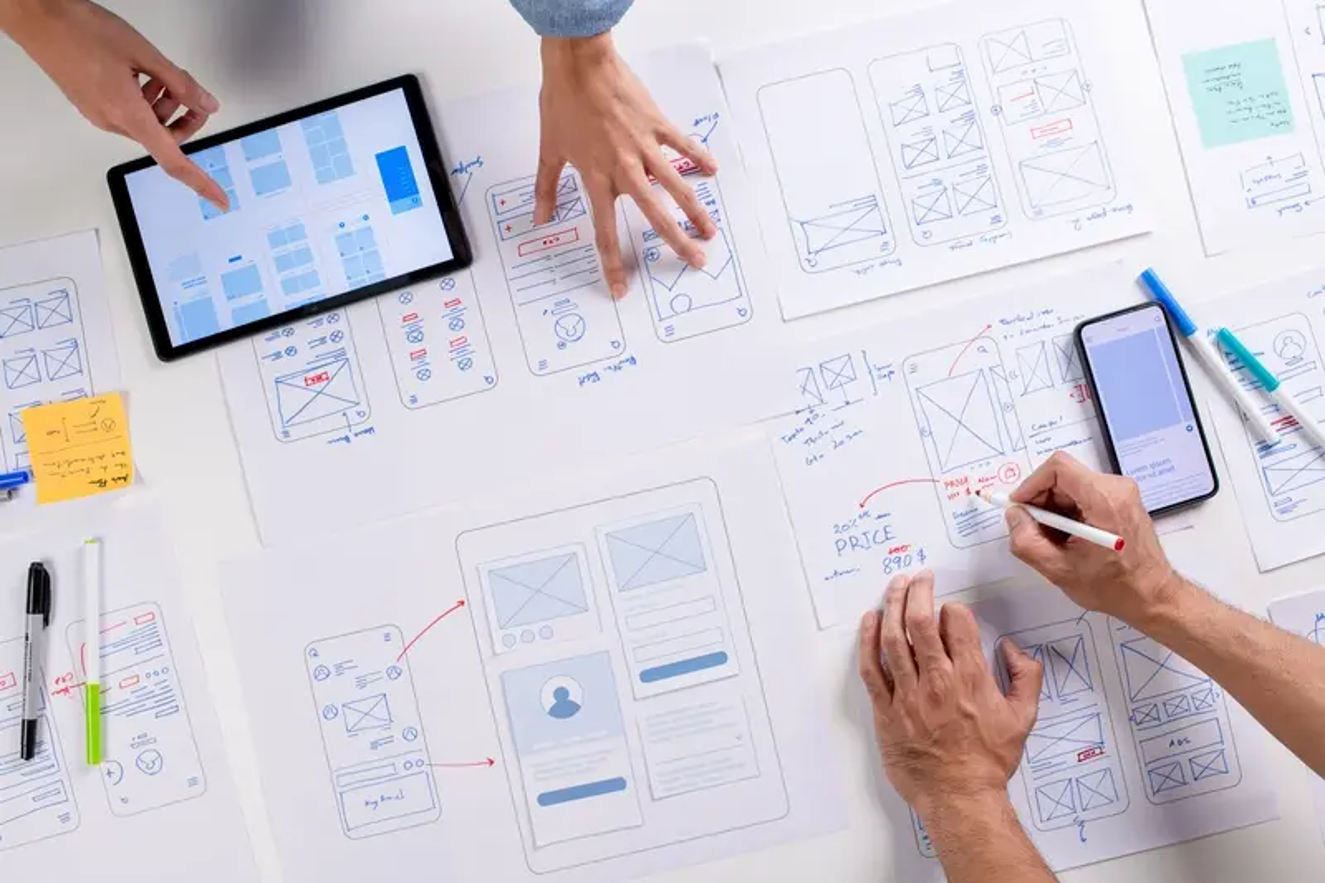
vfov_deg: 37.8
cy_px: 442
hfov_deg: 54.4
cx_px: 662
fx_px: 1288
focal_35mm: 35
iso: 200
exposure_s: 1/60
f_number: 4.5
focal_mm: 35
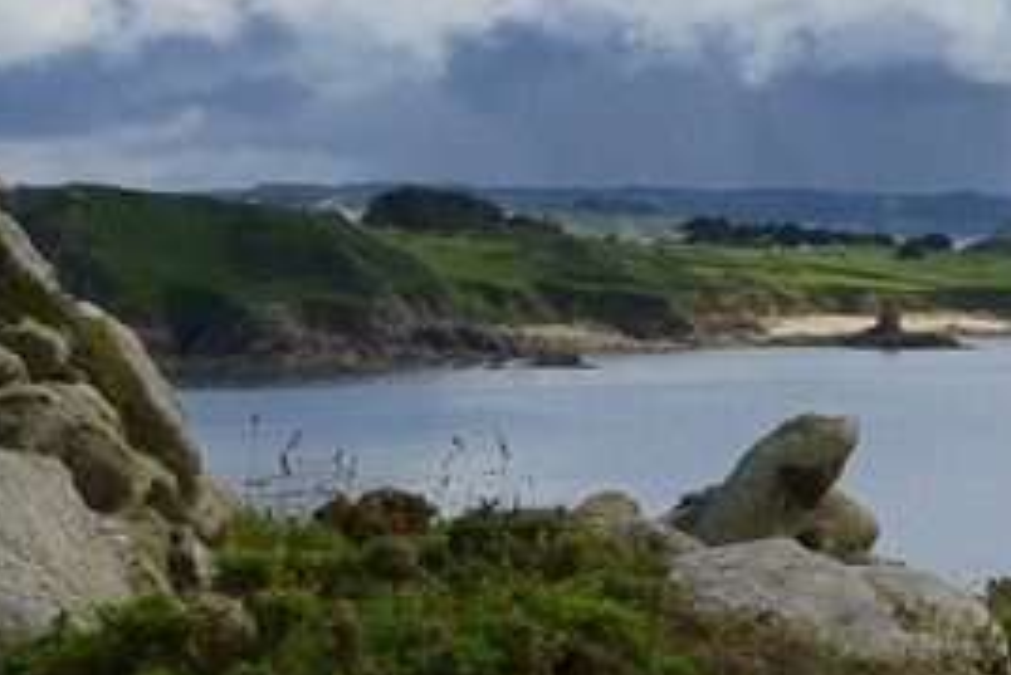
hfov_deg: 11.4
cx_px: 2565
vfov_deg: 9.6
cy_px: 189
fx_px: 4018
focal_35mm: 143
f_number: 16
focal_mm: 24
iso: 200
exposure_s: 1/200
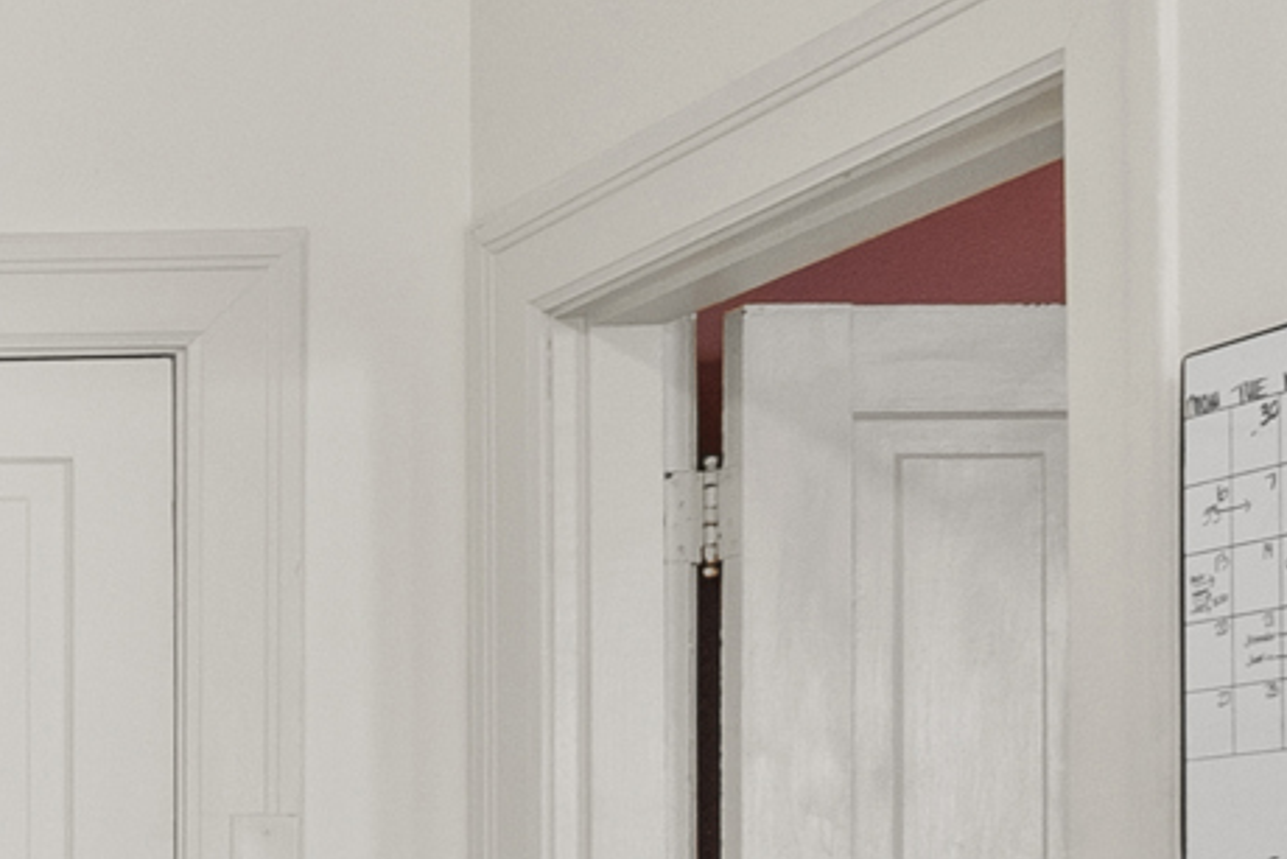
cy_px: 1139
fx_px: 3111
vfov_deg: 15.0
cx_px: -1346
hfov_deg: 16.8
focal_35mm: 87
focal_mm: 16
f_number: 8
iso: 1000
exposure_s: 1/5
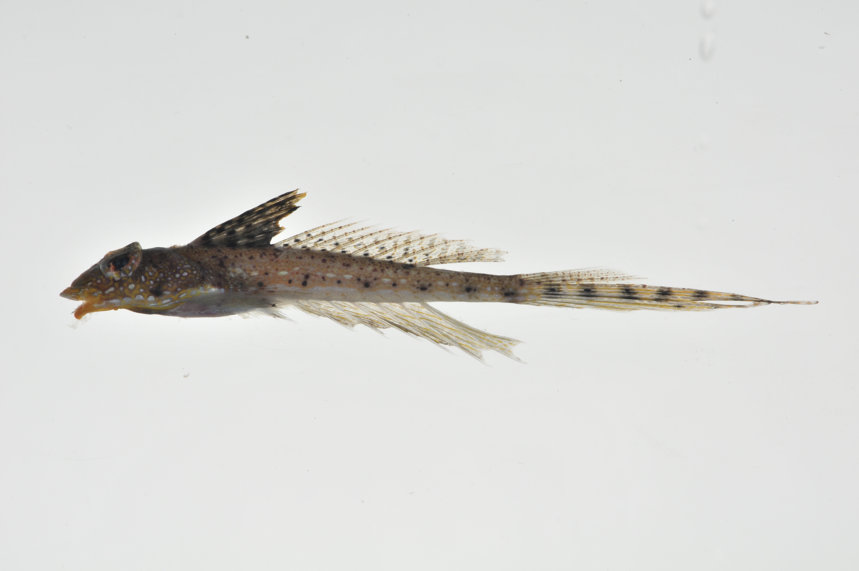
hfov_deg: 13.1
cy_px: 286
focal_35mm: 158
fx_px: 3754
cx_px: 430
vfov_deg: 8.7
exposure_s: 1/60
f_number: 25
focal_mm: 105
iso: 200
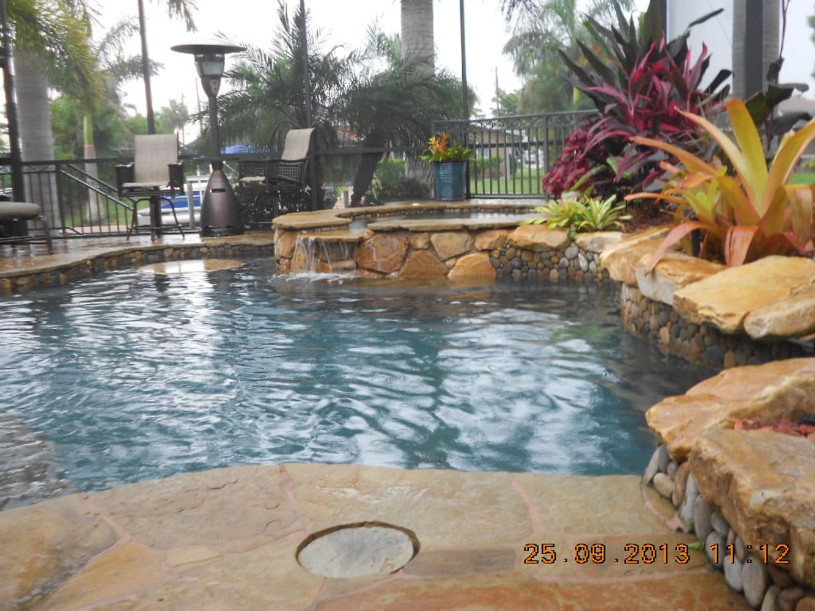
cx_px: 408
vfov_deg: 38.7
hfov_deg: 50.1
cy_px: 306
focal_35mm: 37
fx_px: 871
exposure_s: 1/40
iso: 80
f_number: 3.9
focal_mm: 6.7
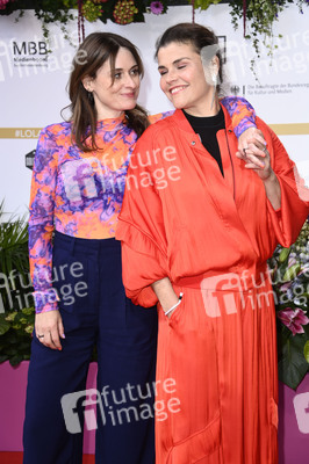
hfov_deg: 16.6
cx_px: 154
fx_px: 1057
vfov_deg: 24.8
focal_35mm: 82
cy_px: 232
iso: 640
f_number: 5.6
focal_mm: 82
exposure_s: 1/250
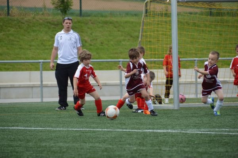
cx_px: 119
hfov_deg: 6.9
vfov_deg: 4.6
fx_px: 1982
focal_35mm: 300
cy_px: 79
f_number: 5.6
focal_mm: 200
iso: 400
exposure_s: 1/1250
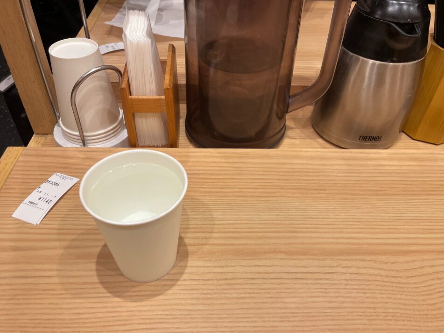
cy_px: 169
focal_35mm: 28
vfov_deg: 49.7
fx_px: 359
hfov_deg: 63.4
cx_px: 224
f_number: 1.6
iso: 100
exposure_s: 1/121
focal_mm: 4.2
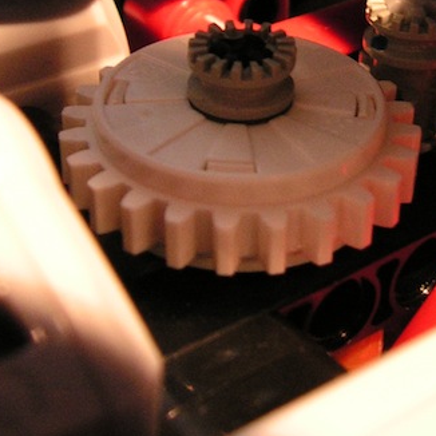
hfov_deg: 21.3
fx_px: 1140
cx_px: 359
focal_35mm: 80
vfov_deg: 21.4
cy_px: 82
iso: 200
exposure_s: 1/15
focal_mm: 6
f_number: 3.2
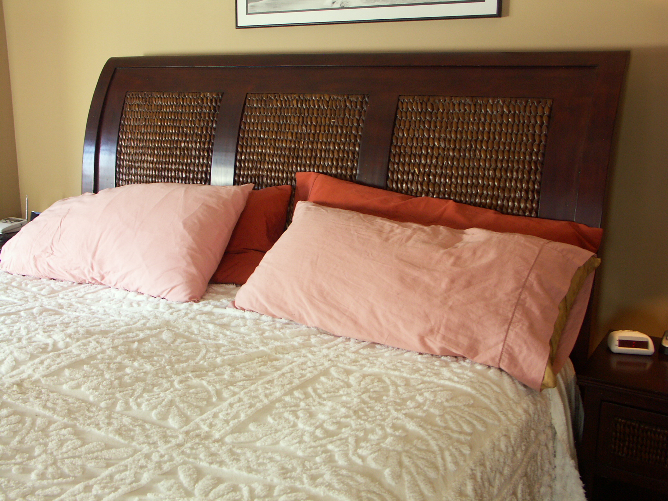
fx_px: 656
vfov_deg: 41.8
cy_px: 250
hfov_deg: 54.0
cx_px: 334
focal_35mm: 34
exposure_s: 1/6
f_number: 3.5
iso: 100
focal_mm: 8.66
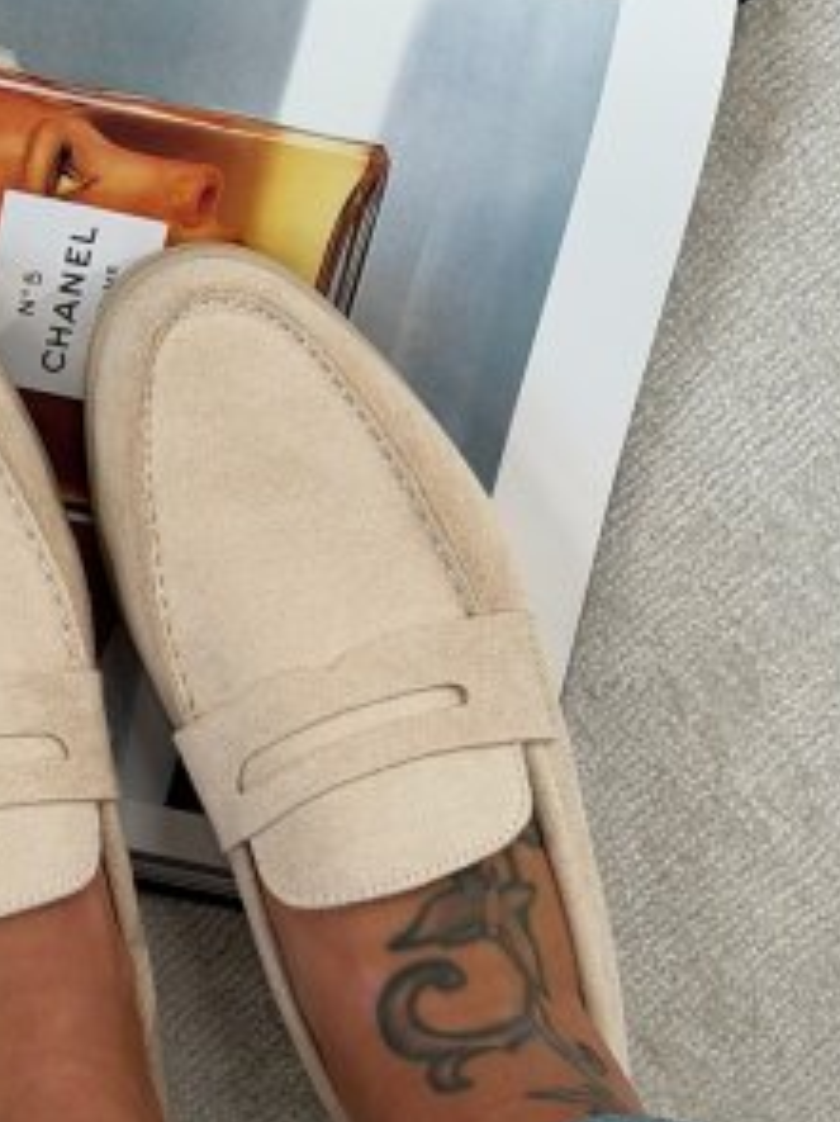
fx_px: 4112
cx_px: 59
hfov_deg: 11.6
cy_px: 65
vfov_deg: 15.3
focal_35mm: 127
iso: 50
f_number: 1.78
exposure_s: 1/118
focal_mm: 6.76
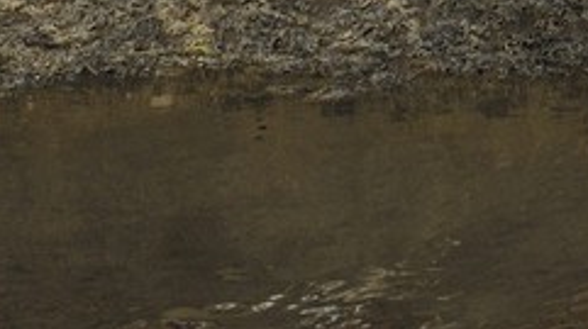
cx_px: 1086
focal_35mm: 417
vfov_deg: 2.8
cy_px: -785
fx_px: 6495
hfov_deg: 5.1
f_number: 11
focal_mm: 40
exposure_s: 1/250
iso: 100
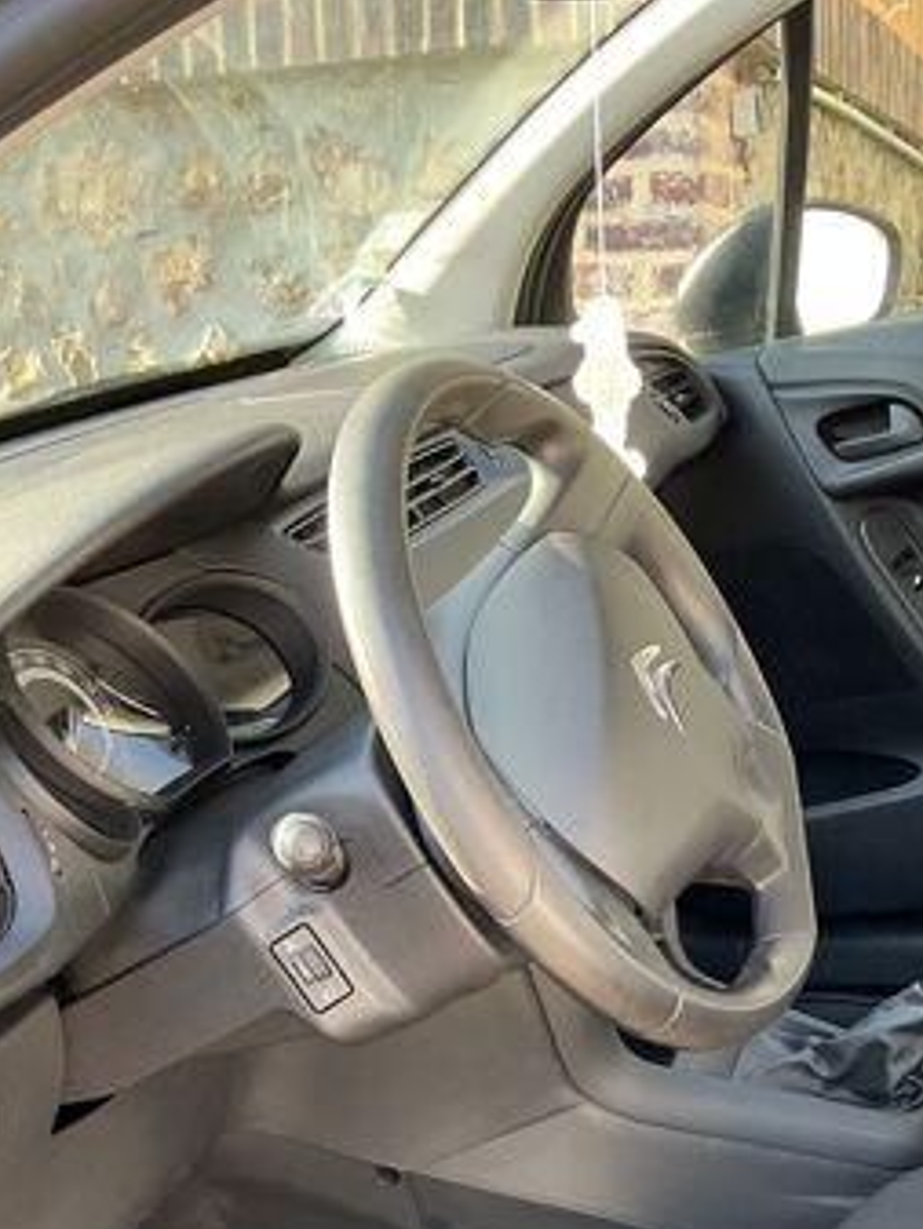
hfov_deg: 26.4
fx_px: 1954
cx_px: 635
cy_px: 1105
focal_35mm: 55
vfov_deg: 33.1
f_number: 1.8
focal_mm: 3
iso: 64
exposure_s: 1/120
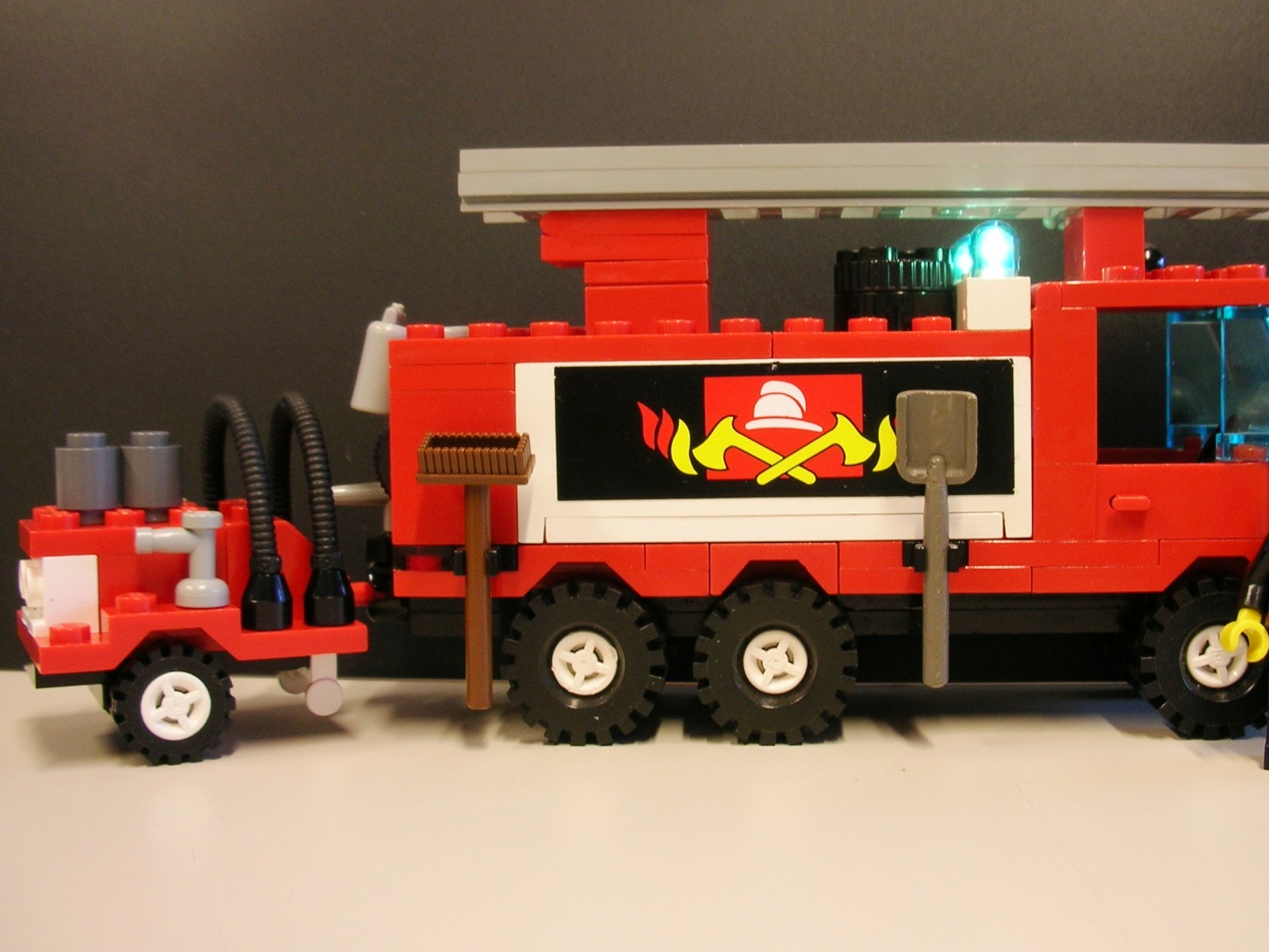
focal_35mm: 43
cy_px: 444
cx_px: 721
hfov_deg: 43.7
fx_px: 1576
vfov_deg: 33.6
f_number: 3
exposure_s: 1/4
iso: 55
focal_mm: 5.8
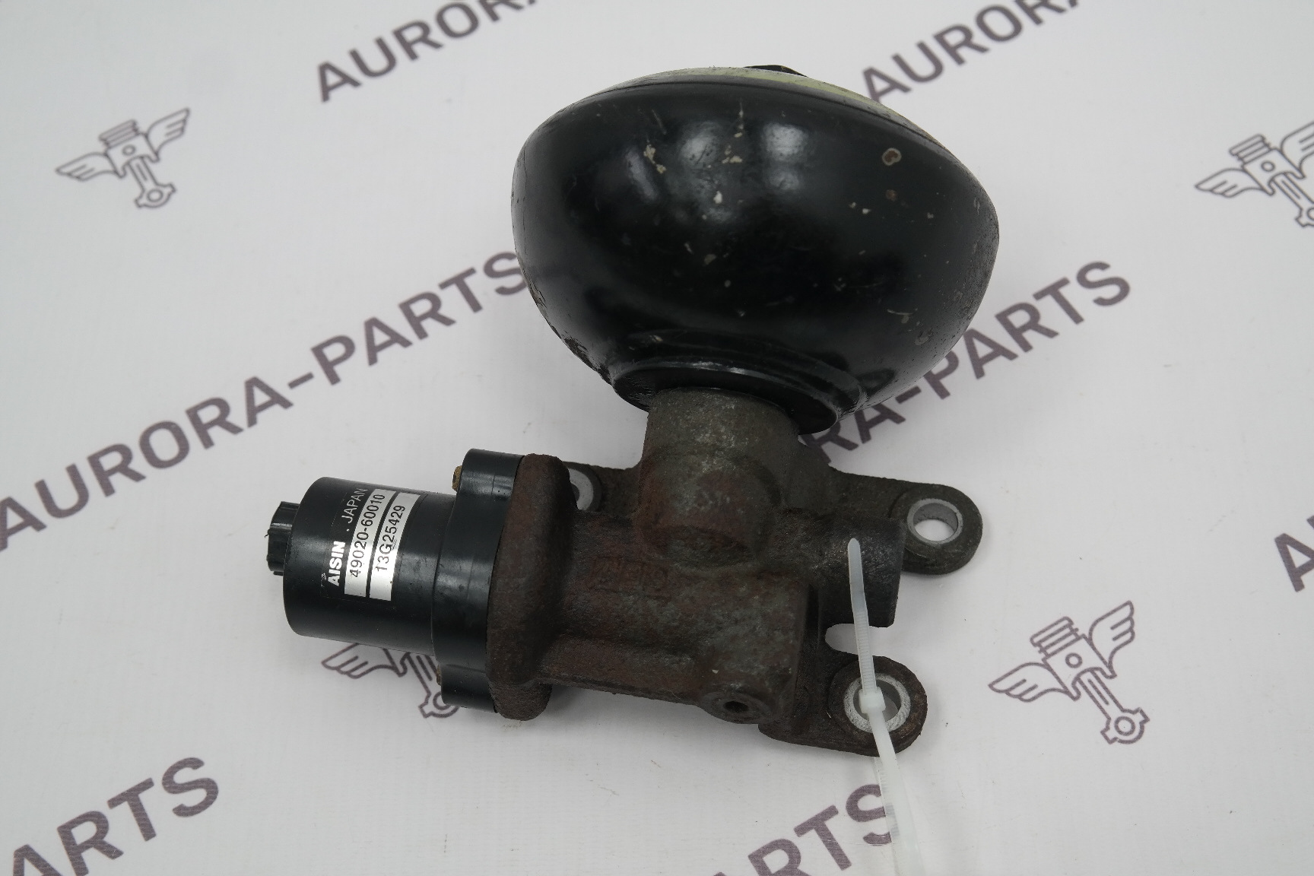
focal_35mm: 46
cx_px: 657
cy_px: 438
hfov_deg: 42.7
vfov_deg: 29.2
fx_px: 1679
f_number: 4.5
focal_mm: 30
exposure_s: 1/50
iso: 400
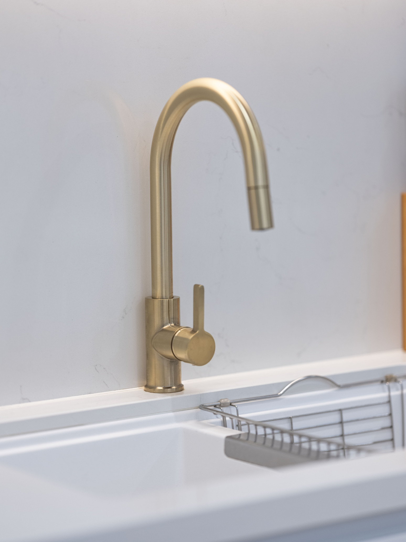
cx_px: 203
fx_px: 1673
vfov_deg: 18.4
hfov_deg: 13.8
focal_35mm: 107
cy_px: 271
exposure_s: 1/125
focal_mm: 135
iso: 400
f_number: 2
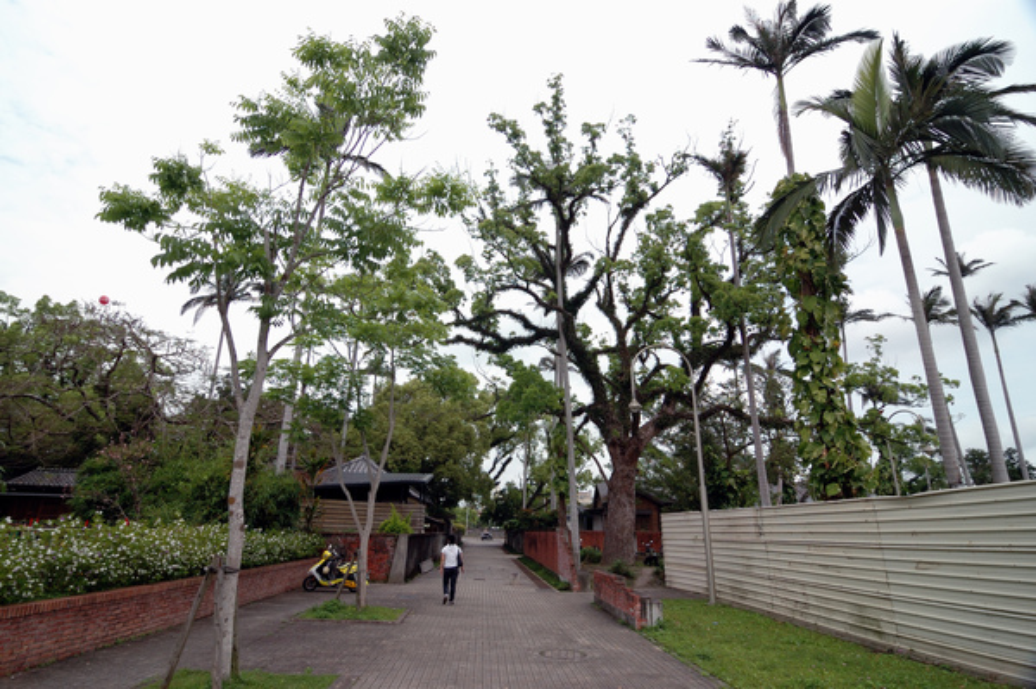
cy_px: 344
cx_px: 518
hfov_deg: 90.0
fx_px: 518
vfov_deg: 67.3
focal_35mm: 18
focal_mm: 12
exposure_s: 1/125
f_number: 8
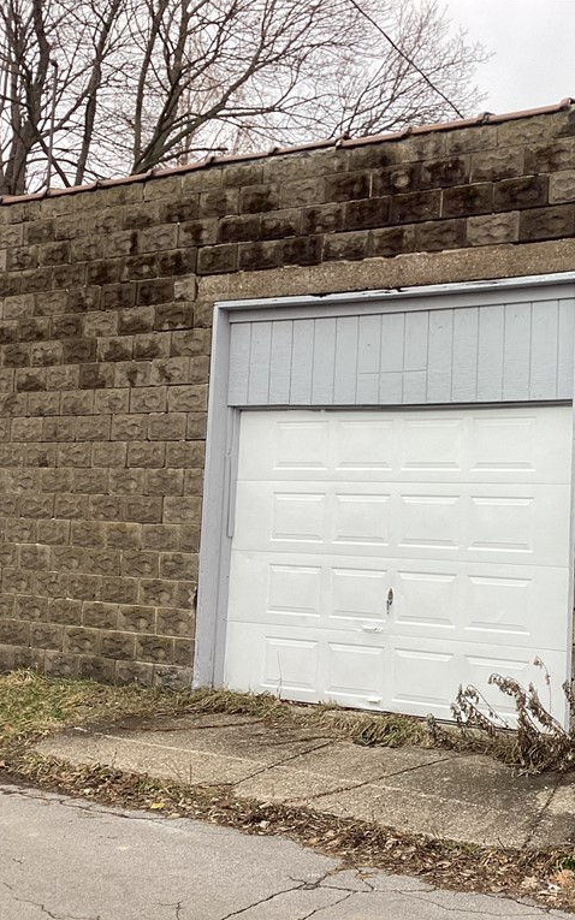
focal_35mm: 44
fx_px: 1103
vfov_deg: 45.3
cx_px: 556
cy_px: 459
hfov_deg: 27.7
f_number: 2.4
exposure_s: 1/120
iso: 32
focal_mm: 3.3
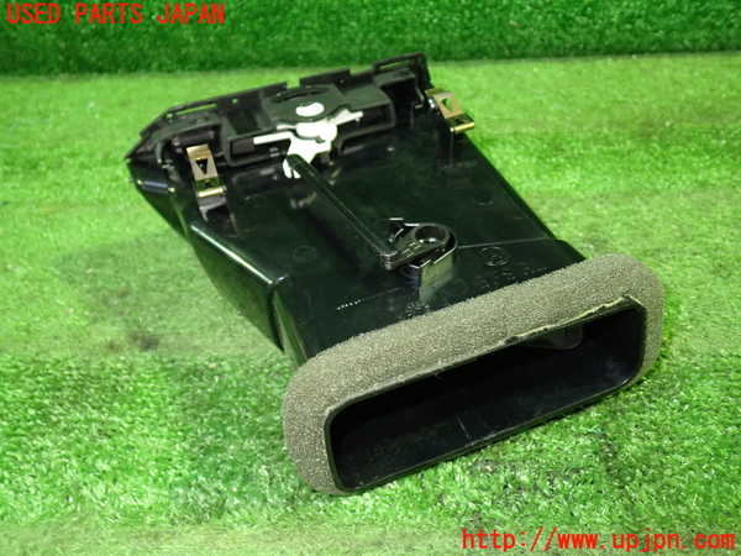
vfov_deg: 46.8
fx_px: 642
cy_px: 278
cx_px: 370
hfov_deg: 60.0
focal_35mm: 30
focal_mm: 5.4
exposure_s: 1/25
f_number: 2.3
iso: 800
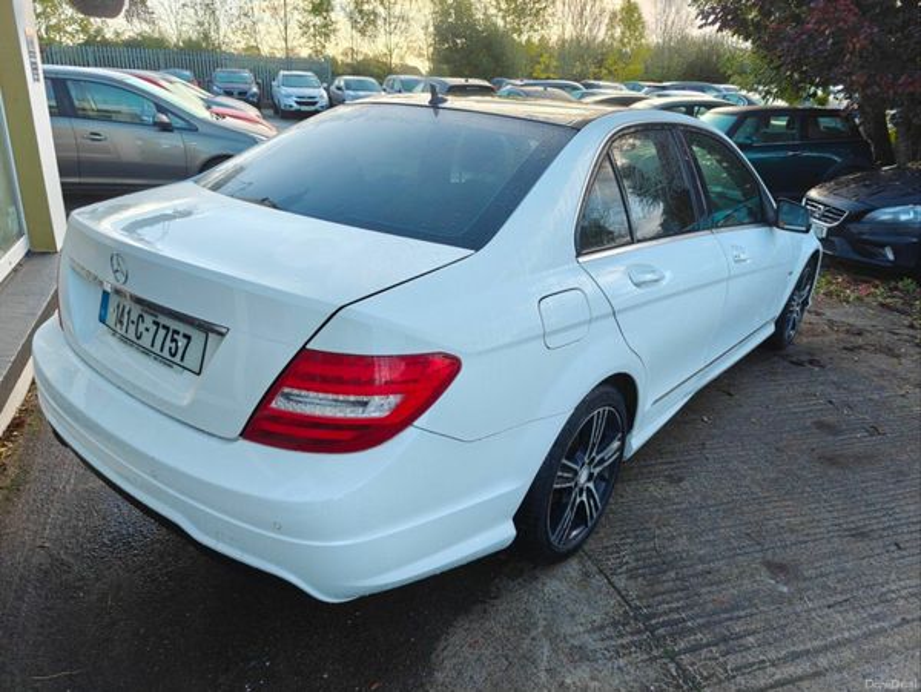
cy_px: 346
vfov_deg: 56.9
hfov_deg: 71.6
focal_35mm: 24
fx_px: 639
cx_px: 460
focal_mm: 6.06
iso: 64
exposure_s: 1/110
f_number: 1.7
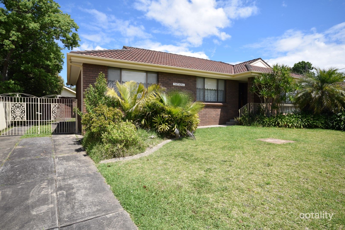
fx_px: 201
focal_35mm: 21
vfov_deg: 59.5
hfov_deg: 81.2
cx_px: 172
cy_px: 115
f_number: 9
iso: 200
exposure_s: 1/320
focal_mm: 14
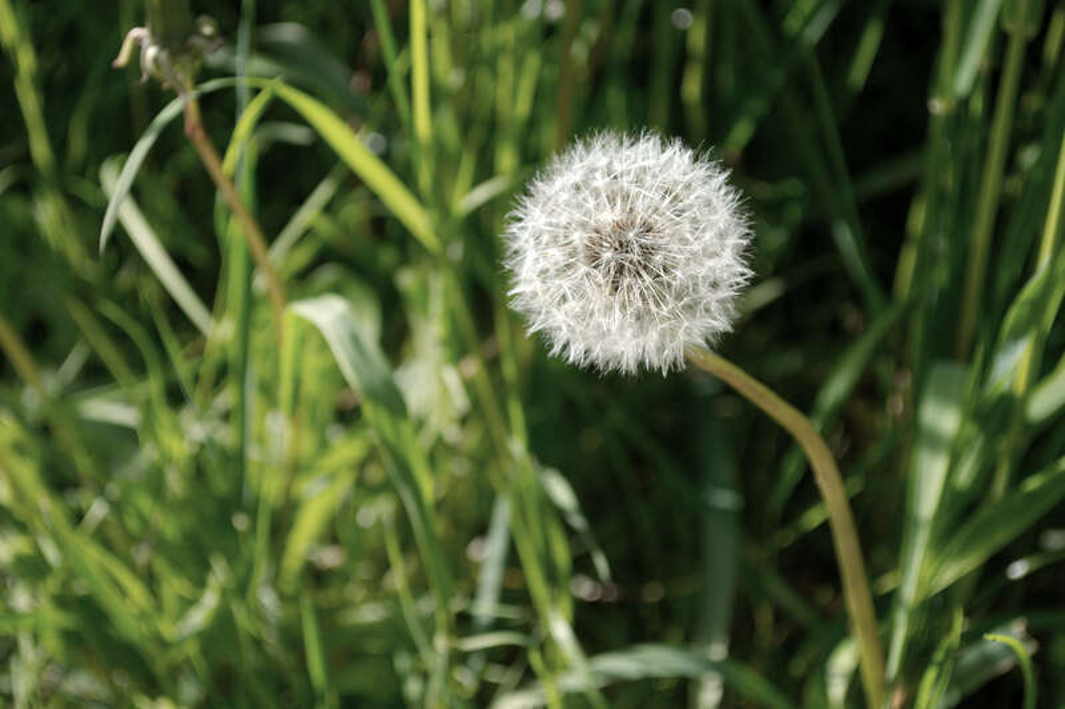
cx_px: 532
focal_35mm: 82
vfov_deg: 16.5
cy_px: 354
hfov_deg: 24.6
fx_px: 2439
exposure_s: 1/160
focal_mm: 55
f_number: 6.3
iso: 200
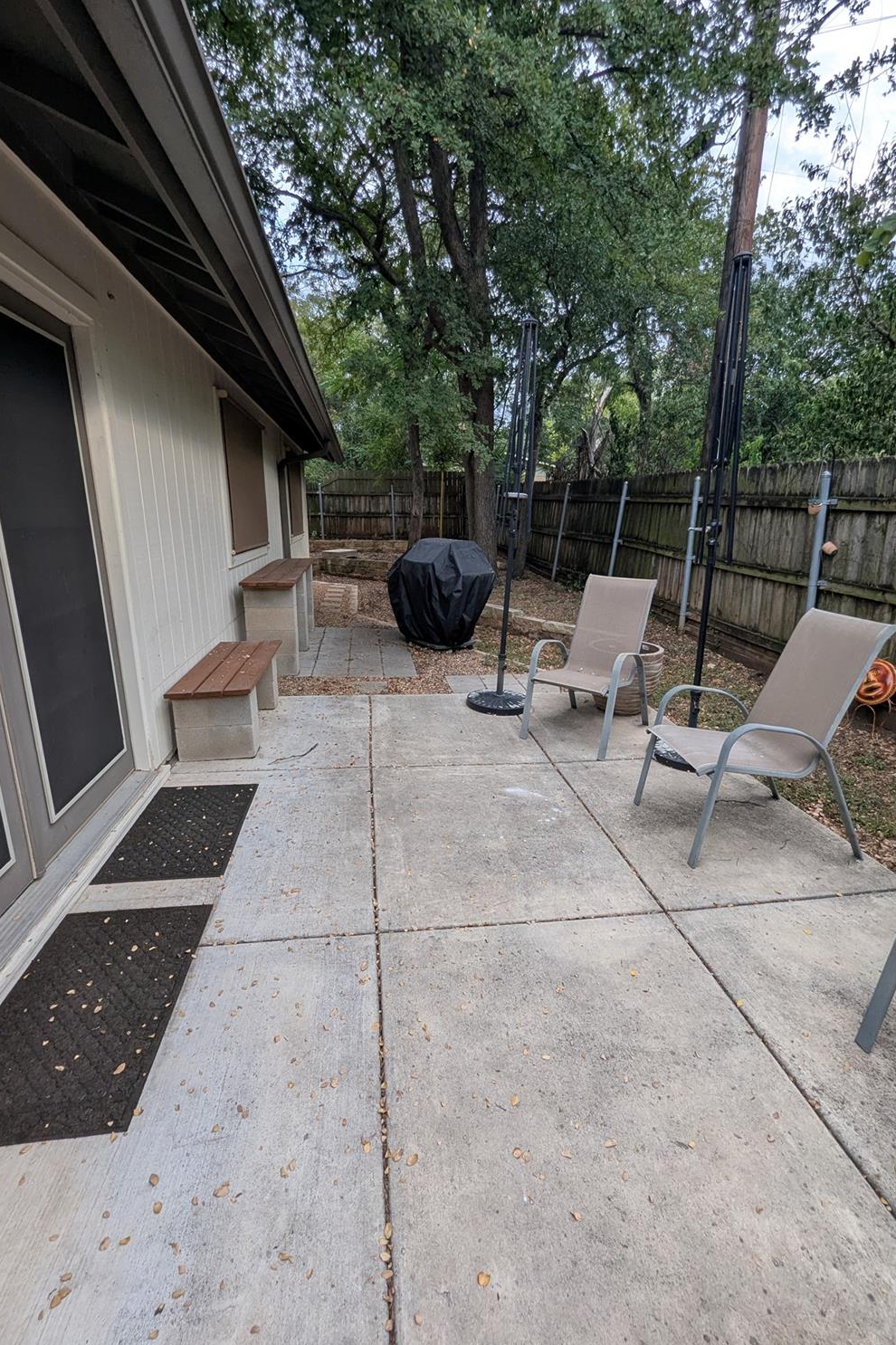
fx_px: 523
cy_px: 667
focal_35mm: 14
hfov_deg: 81.2
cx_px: 458
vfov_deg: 104.3
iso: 37
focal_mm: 1.95
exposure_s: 1/339
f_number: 2.2
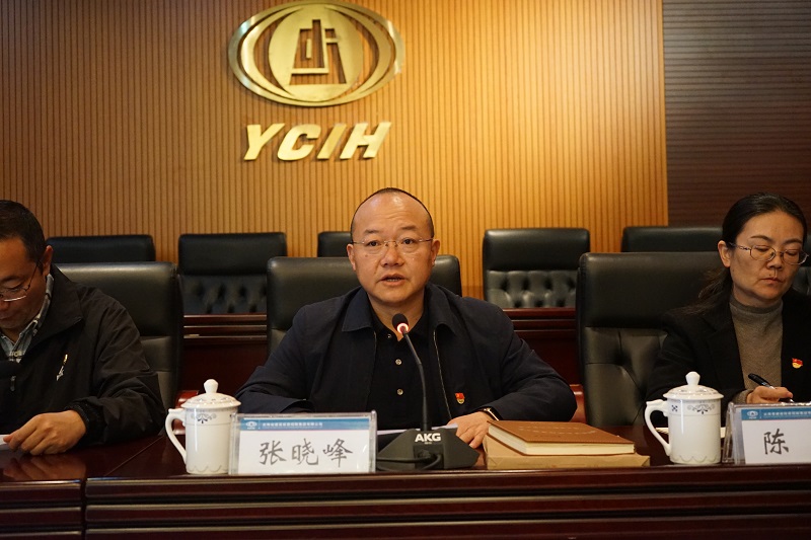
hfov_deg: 43.6
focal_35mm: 45
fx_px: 1013
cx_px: 406
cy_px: 270
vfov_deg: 29.9
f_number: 4.5
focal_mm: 45
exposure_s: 1/100
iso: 6400
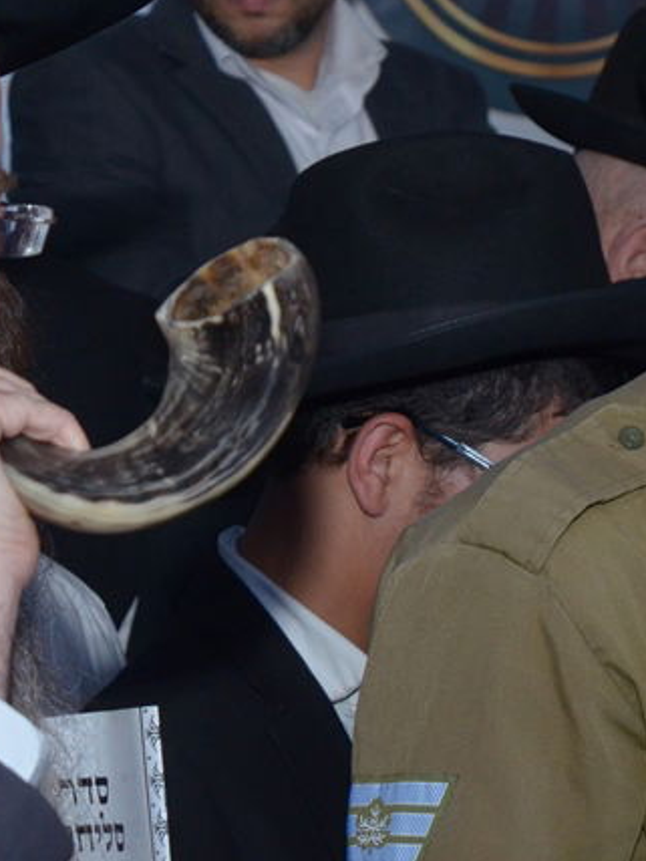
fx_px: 4280
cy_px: 225
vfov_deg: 11.5
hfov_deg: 8.5
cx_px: -123
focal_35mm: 172
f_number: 6.3
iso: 1250
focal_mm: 50
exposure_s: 1/80
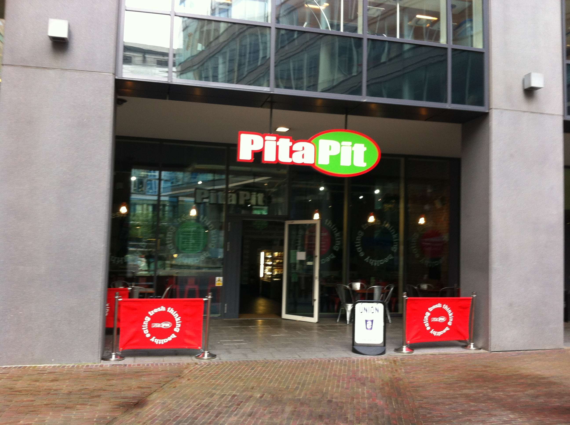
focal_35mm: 35
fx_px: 575
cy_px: 212
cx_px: 285
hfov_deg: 52.7
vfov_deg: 40.6
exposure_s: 1/40
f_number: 2.8
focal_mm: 3.85
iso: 80
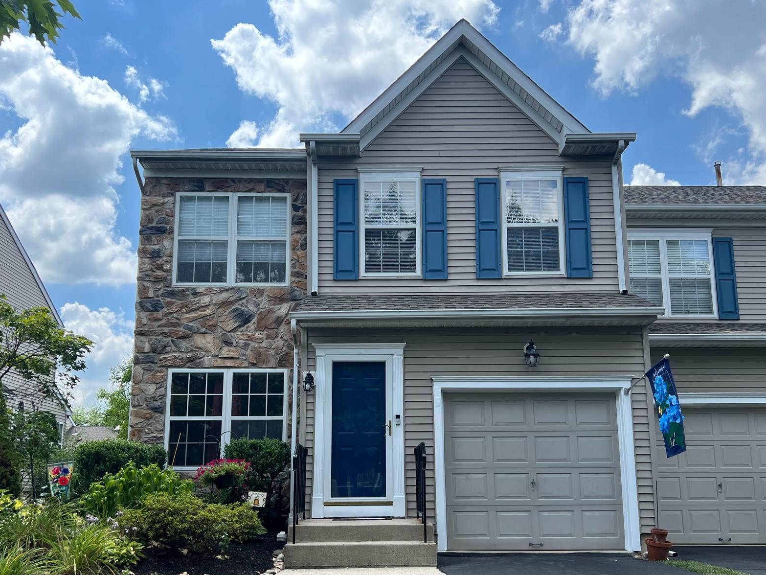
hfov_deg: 53.9
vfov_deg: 41.6
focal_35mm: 34
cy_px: 351
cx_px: 388
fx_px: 752
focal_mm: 5.7
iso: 50
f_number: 1.5
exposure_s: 1/2299
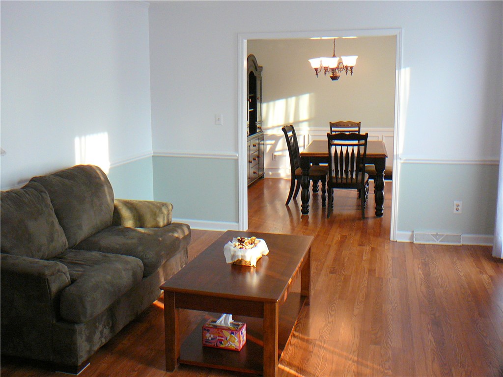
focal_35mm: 35
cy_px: 188
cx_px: 252
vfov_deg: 40.7
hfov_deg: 52.6
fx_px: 509
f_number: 2.8
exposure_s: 1/30
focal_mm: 5.2
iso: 200
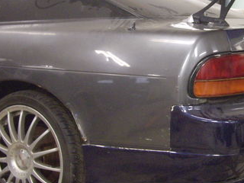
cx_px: 215
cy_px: 63
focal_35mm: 76
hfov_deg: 25.0
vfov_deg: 19.3
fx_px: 536
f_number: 2.8
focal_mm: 7.9
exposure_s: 1/30
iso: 400
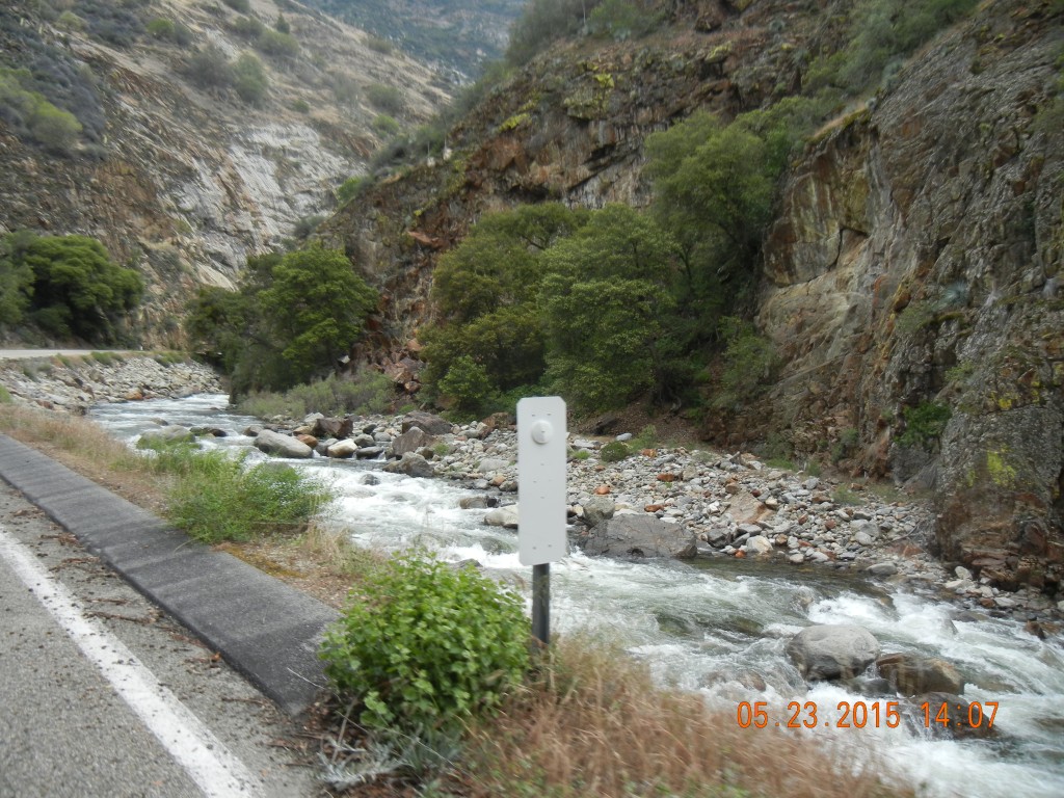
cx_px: 532
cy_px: 399
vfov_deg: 46.8
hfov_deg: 60.0
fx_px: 922
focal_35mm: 30
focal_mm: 5.4
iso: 160
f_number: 3.5
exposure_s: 1/634
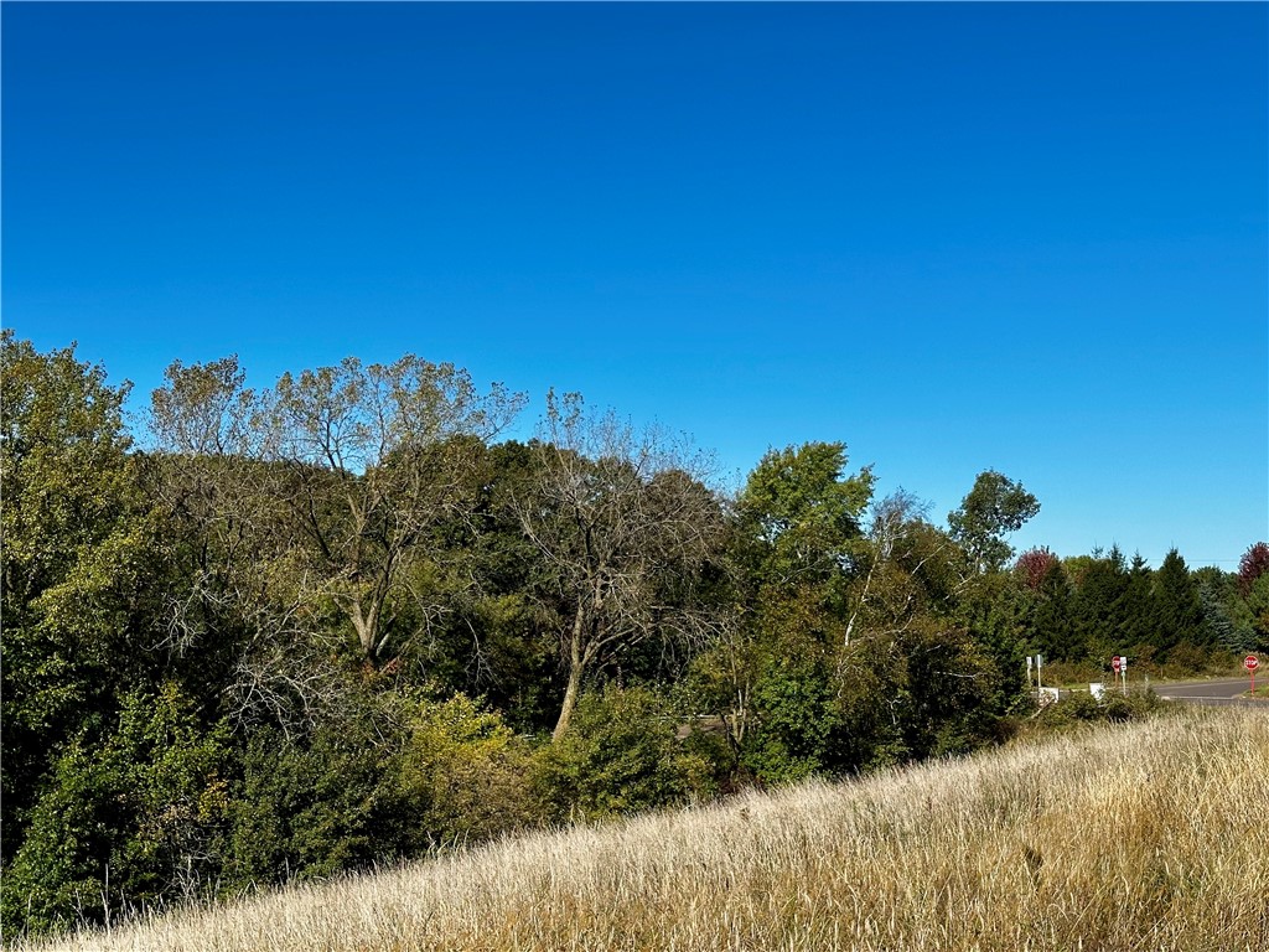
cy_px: 476
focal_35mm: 48
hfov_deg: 39.7
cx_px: 634
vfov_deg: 30.3
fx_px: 1760
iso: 64
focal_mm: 6.86
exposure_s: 1/5000
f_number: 1.78
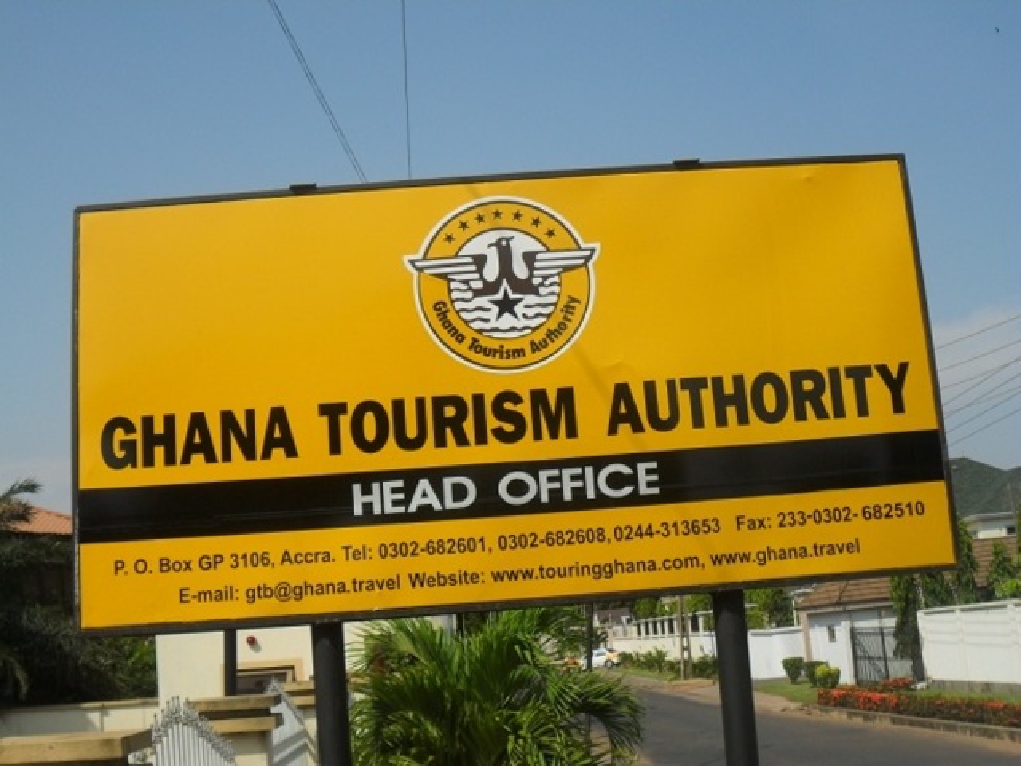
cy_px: 383
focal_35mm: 44
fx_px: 1298
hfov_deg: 42.9
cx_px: 510
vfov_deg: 32.9
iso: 100
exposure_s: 1/1000
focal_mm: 7.8
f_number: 4.5
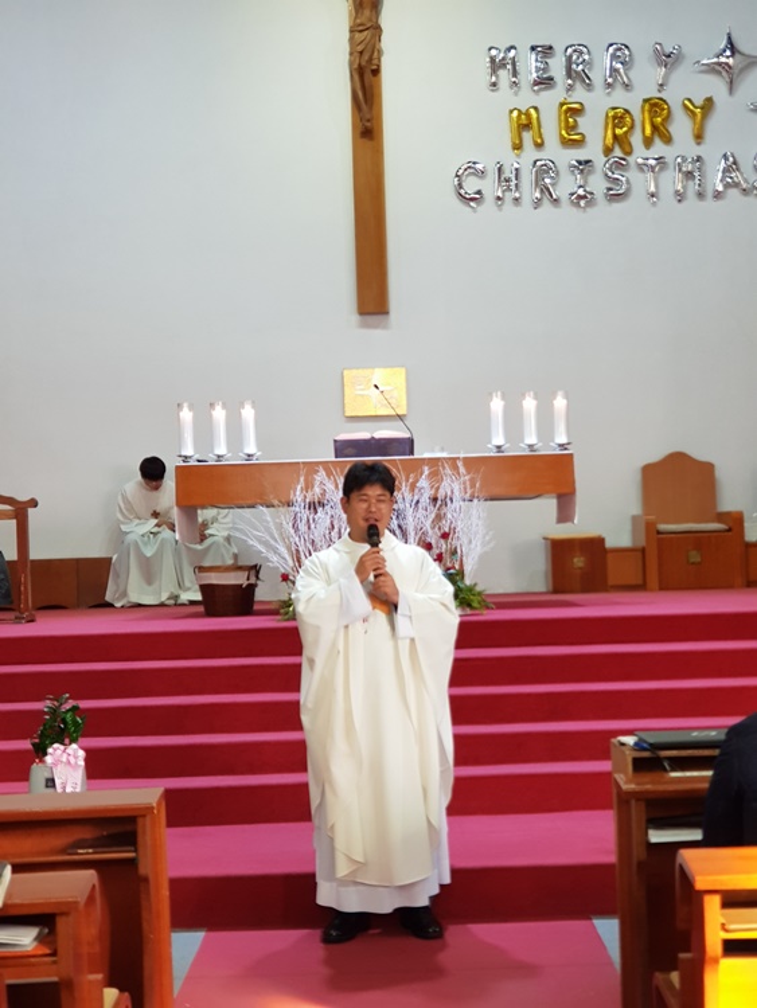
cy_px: 504
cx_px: 378
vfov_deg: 36.8
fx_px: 1515
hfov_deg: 28.0
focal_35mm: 52
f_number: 2.4
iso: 160
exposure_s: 1/30
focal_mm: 6
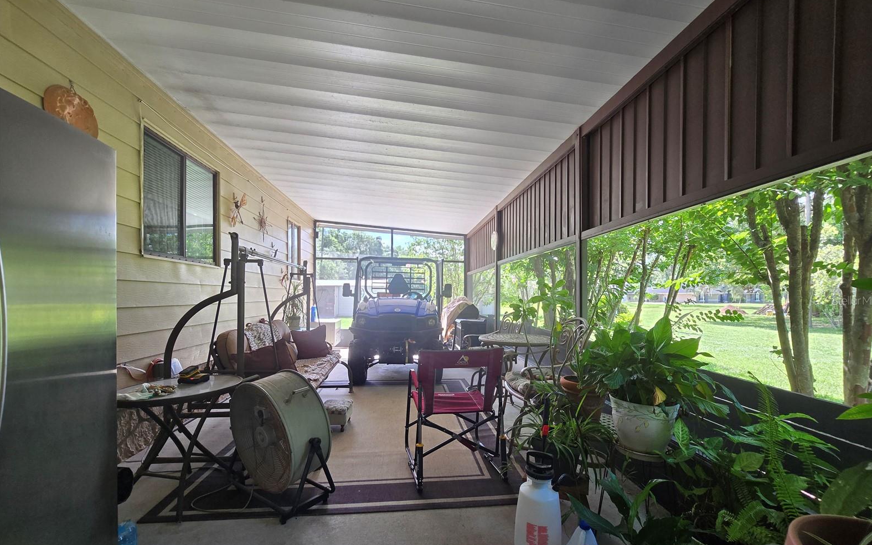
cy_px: 300
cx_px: 441
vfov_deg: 78.4
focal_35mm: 14
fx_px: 333
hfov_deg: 105.3
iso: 64
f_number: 2.2
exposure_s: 1/60
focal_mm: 2.2
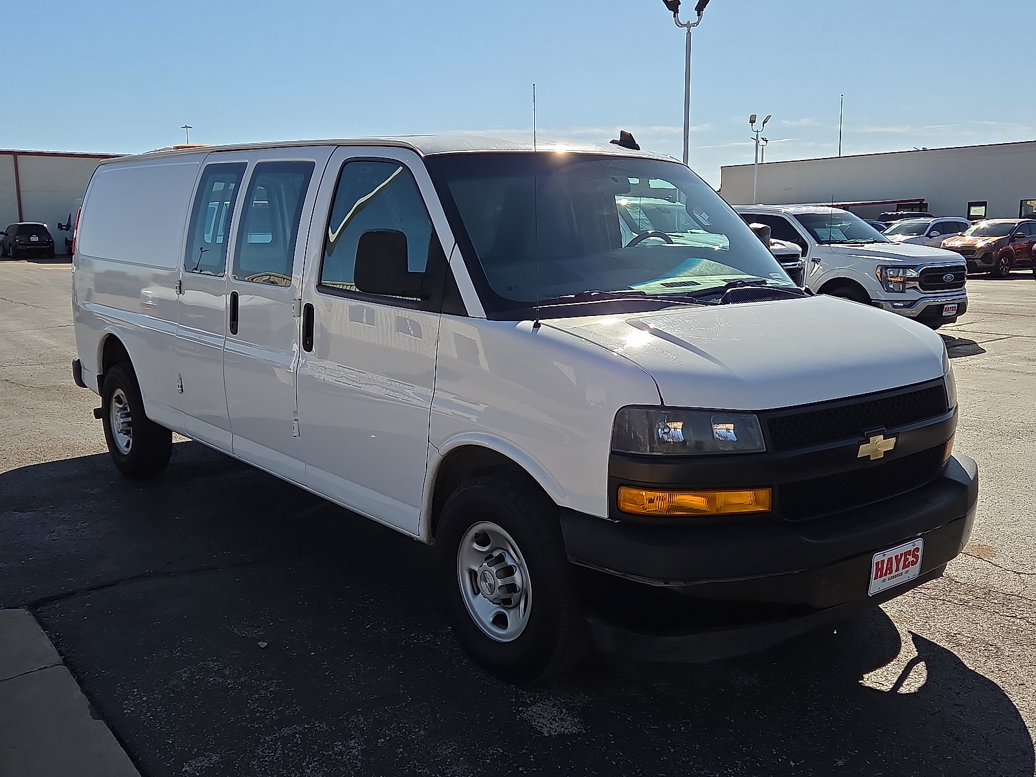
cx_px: 518
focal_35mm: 34
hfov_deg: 54.0
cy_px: 388
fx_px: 1018
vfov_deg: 41.8
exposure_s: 1/2000
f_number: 1.8
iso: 25
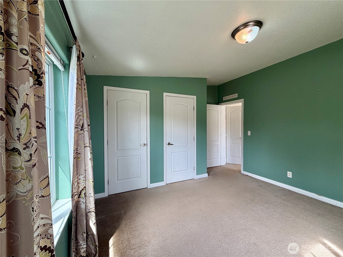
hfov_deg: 102.1
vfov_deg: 85.7
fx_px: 139
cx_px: 172
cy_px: 128
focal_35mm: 14
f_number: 2.2
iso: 64
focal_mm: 2.22
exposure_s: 1/120
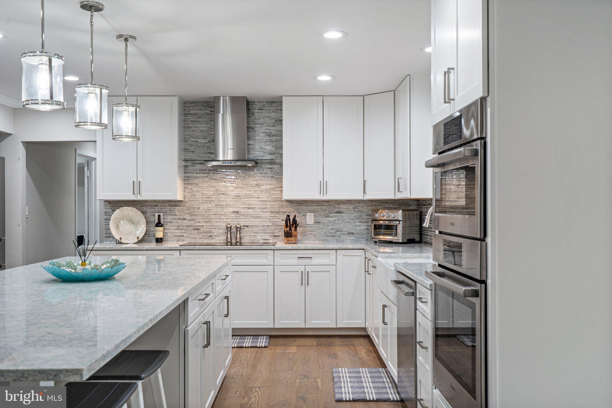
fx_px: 595
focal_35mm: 35
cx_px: 306
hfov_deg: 54.4
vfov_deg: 37.8
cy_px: 204
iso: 500
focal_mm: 35
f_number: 8
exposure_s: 1/8
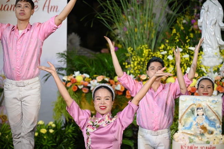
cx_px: 112
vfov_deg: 11.4
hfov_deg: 17.1
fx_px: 746
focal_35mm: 120
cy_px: 74
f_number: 4
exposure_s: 1/250
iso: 4000
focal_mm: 120
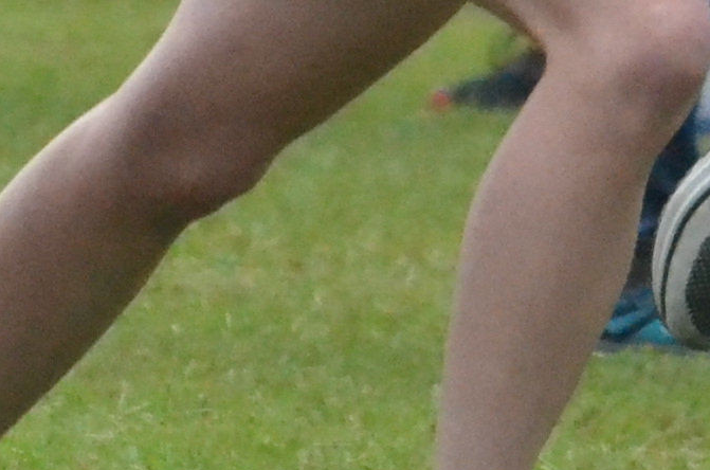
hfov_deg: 1.0
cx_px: -86
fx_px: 42276
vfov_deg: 0.6
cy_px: 17
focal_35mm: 2149
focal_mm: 195
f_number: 5
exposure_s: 1/3200
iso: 5000
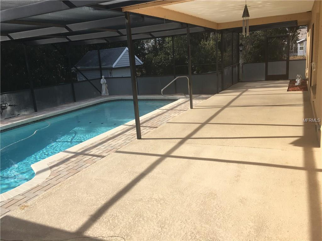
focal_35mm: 29
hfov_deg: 61.7
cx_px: 161
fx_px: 270
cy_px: 120
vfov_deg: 48.2
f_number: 2.2
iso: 25
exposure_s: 1/818
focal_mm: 4.15
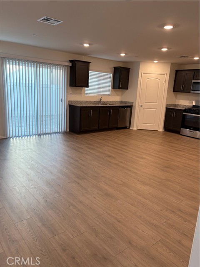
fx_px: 200
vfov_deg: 67.3
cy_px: 134
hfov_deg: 53.1
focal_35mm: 26
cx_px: 100
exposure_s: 1/120
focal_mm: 5.96
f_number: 1.6
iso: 125
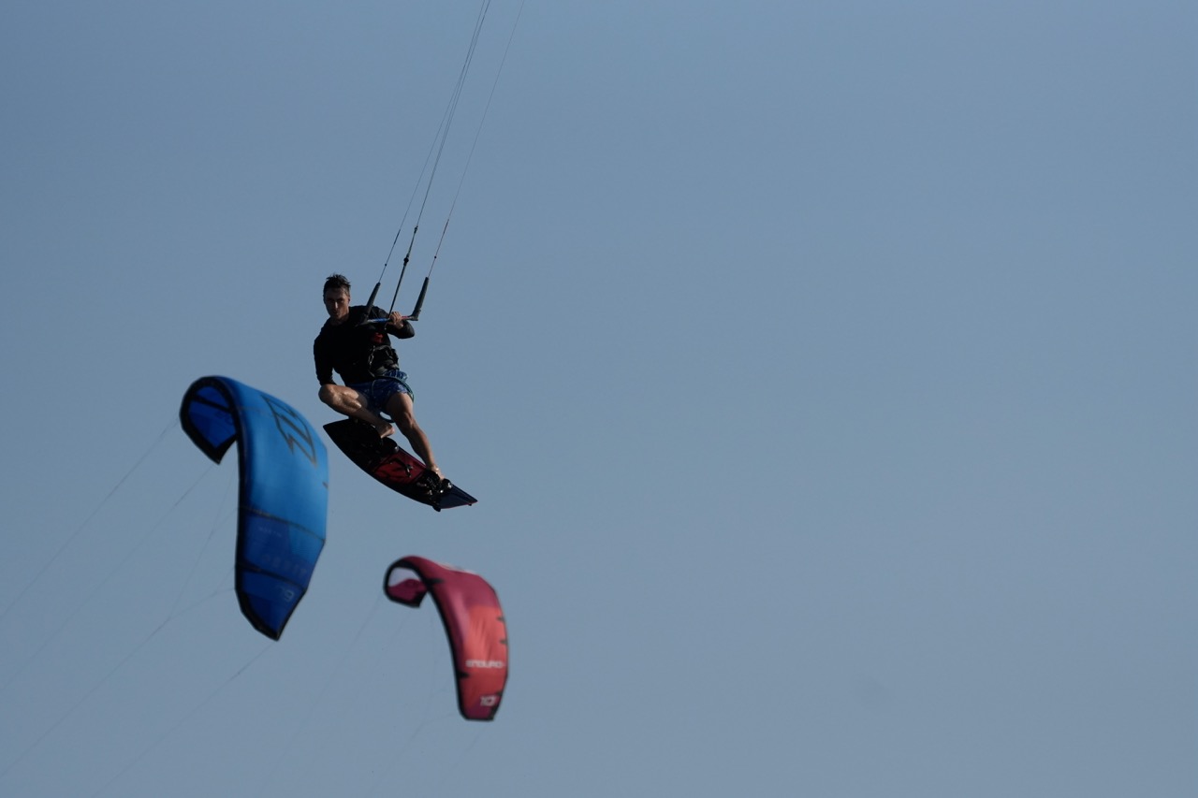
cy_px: 399
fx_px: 12776
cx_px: 599
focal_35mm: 384
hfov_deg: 5.4
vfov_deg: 3.6
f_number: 6.3
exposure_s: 1/4000
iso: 500
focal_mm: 256
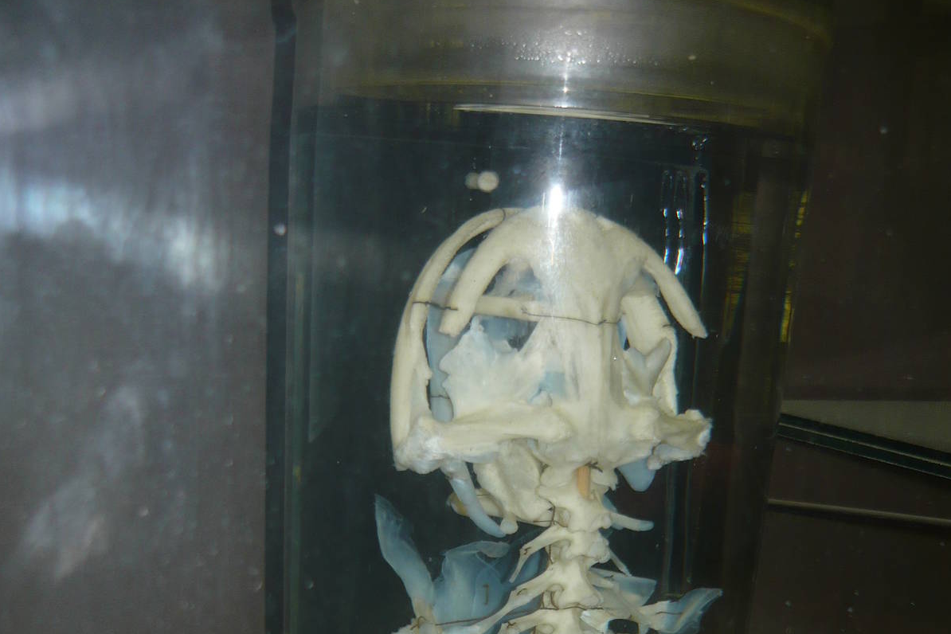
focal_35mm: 46
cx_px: 476
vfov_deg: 27.7
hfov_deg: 42.7
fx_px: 1215
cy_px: 616
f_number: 2.8
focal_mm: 5.5
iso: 100
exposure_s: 1/30
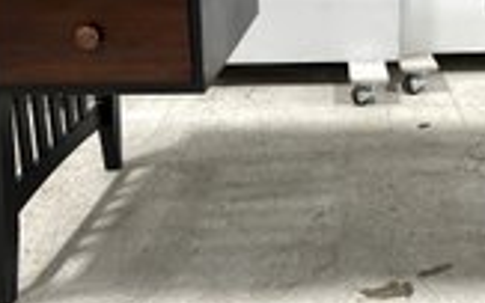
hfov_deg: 34.2
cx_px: 379
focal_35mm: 58
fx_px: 767
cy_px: 40
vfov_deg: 21.9
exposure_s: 1/120
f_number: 1.6
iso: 100
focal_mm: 5.1
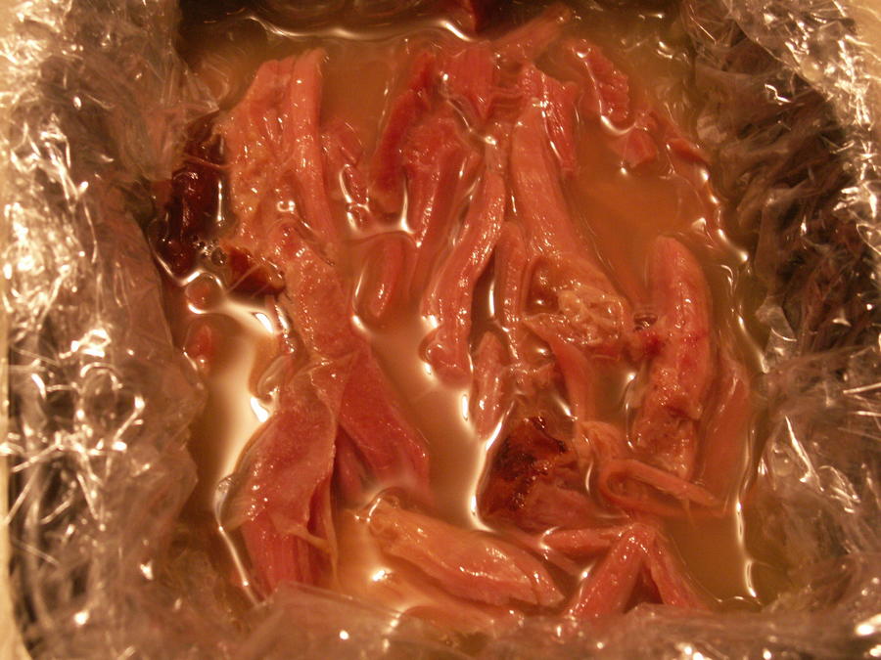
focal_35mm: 62
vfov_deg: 23.7
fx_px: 1578
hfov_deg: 31.2
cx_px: 440
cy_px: 330
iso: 160
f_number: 3.2
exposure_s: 1/8
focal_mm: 10.28
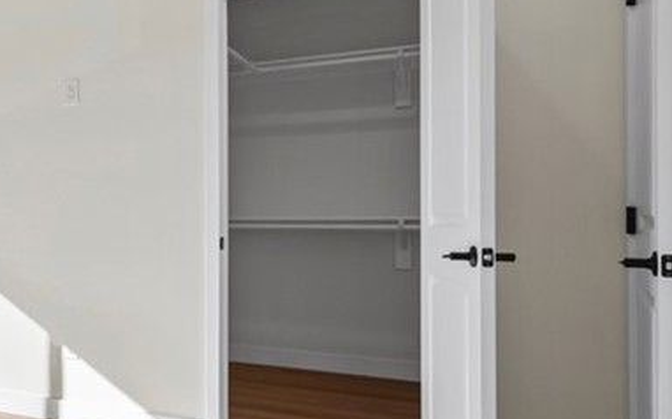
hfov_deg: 36.1
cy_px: 212
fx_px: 750
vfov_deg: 31.2
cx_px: -157
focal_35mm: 41
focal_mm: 15
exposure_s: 1/50
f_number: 10
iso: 320
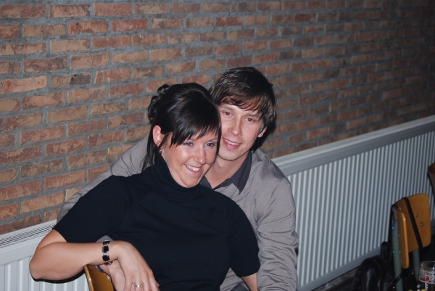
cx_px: 218
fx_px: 998
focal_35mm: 82
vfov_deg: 16.6
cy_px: 146
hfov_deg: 24.6
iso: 200
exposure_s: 1/60
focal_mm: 55
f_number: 4
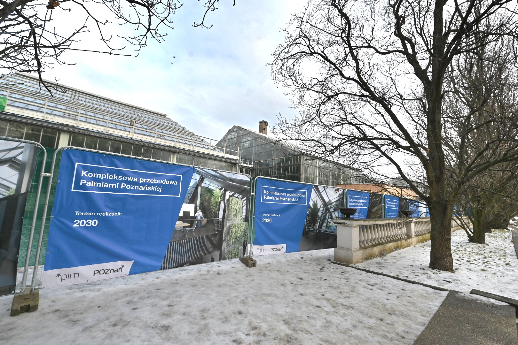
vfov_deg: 73.7
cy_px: 172
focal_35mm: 16
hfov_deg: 96.7
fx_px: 230
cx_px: 259
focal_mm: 16
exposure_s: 1/400
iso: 100
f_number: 6.3
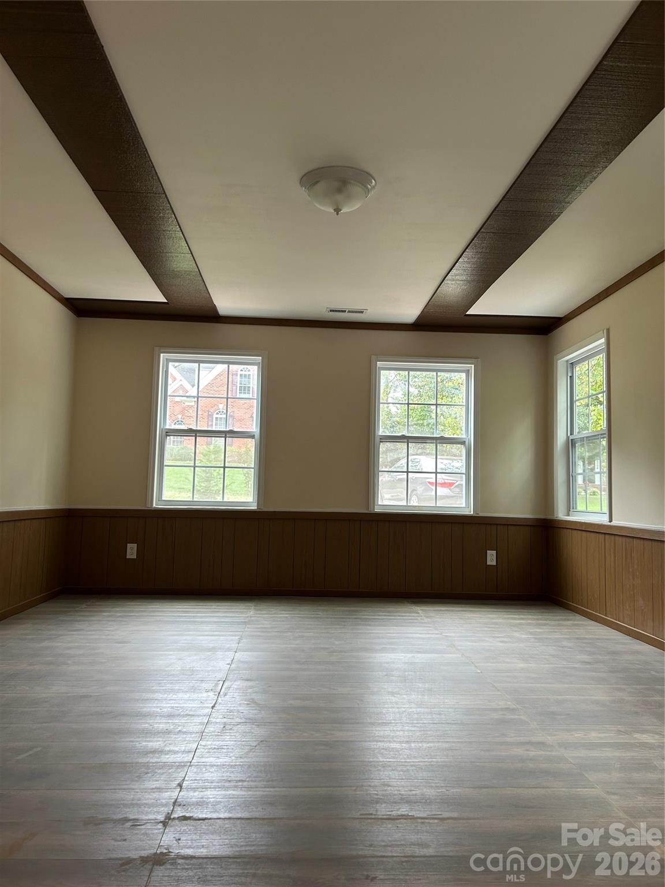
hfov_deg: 53.1
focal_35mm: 26
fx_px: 666
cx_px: 332
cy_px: 444
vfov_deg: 67.3
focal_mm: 5.7
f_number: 1.5
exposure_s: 1/120
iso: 100
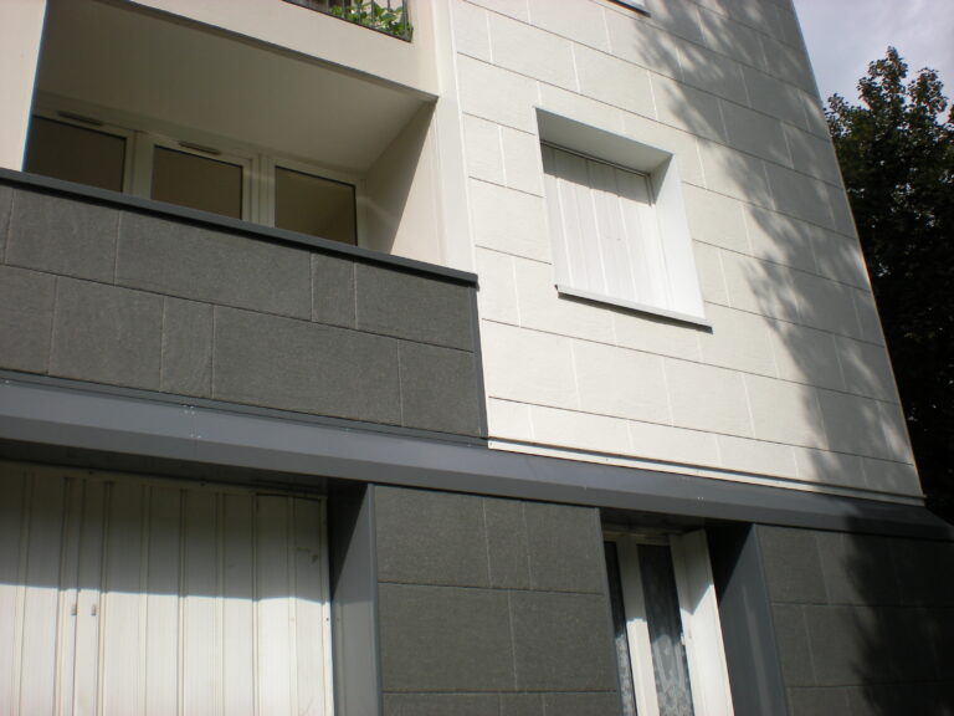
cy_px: 358
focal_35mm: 38
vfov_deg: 37.7
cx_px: 477
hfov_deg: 49.0
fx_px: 1047
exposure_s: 1/591
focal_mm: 6.3
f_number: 4.6
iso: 64
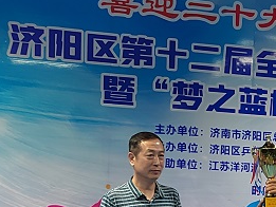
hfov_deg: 21.7
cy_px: 247
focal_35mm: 88
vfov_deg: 16.1
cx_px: 255
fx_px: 702
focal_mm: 5.52
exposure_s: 1/120
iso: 2391
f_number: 1.9
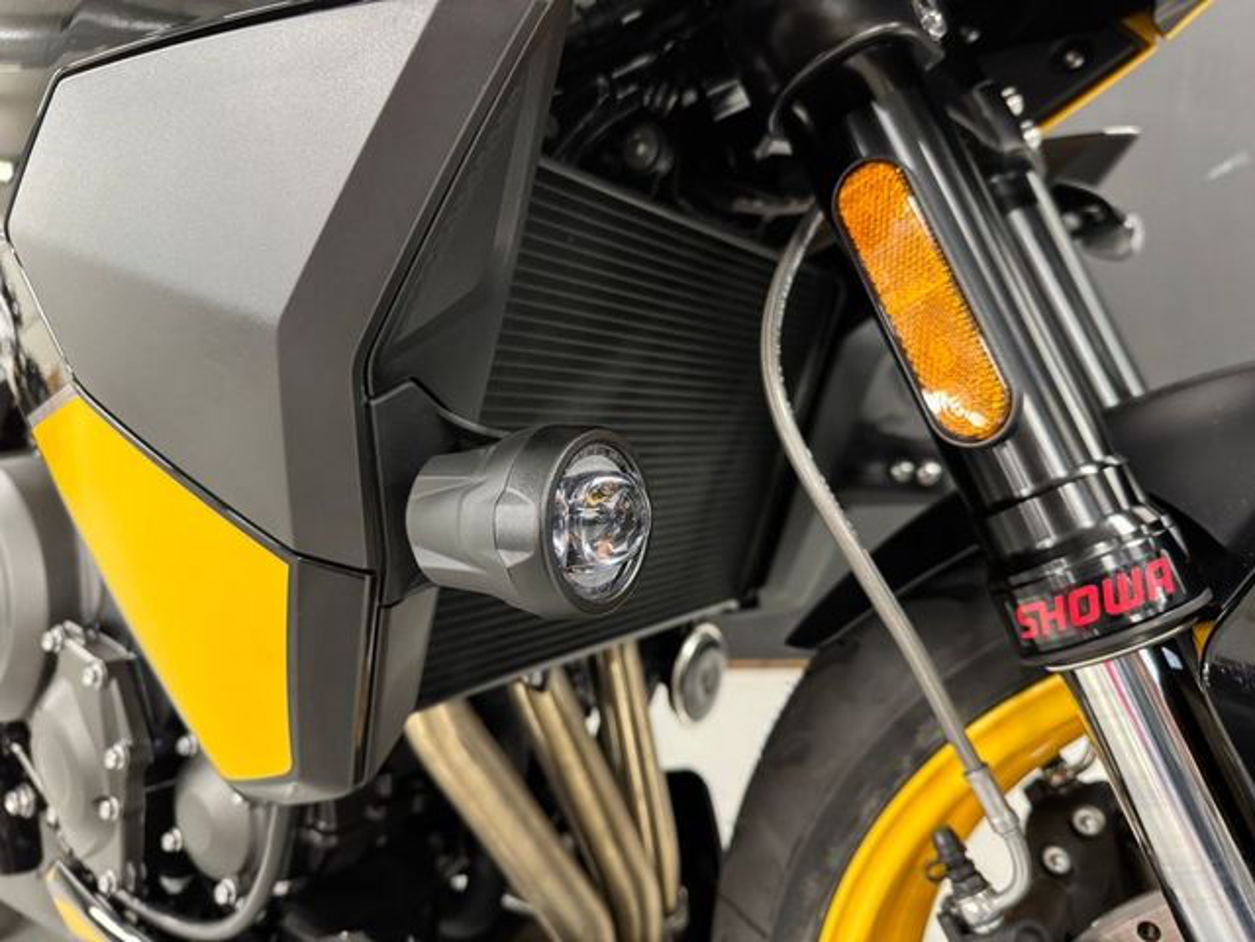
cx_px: 628
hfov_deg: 71.6
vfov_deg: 56.8
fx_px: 870
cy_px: 471
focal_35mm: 24
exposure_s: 1/50
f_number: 1.78
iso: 800
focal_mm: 6.76
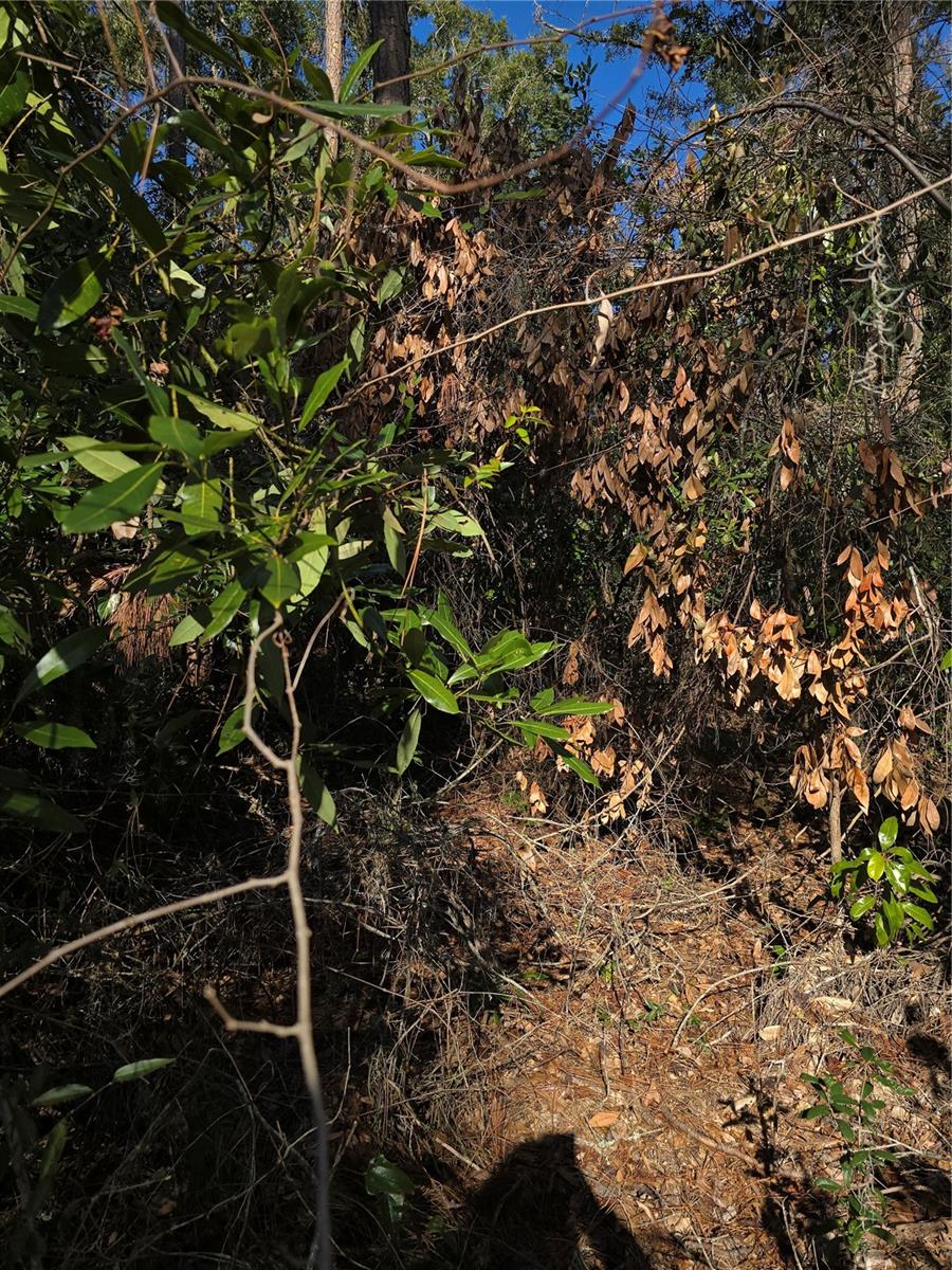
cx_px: 476
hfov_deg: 58.9
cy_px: 635
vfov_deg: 73.9
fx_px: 843
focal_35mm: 23
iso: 12
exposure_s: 1/614
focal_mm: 6.3
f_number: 1.7
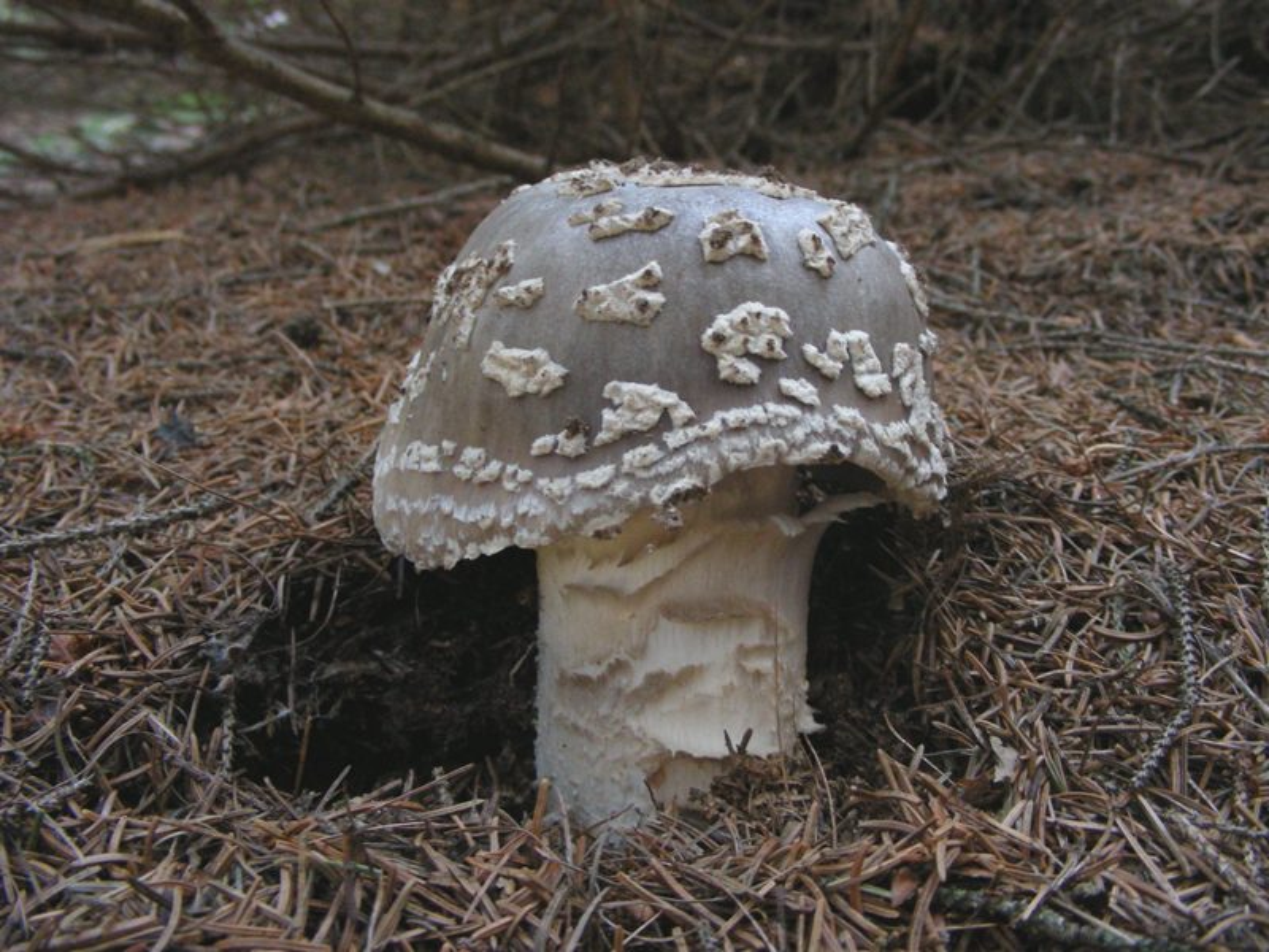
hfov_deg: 49.0
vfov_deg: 37.7
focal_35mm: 38
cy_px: 476
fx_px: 1393
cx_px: 634
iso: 200
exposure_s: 1/11.2
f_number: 3.5
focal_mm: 6.3
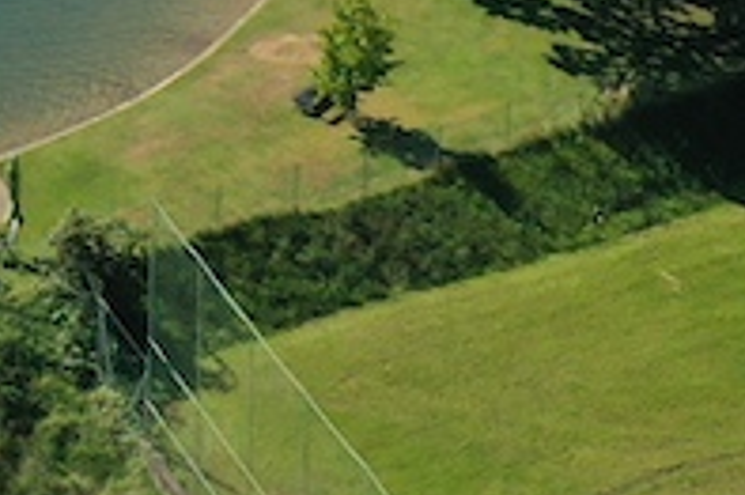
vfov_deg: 6.7
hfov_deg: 10.5
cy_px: -1049
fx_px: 3763
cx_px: -669
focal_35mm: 182
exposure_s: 1/640
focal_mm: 10.26
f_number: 6.3
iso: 100
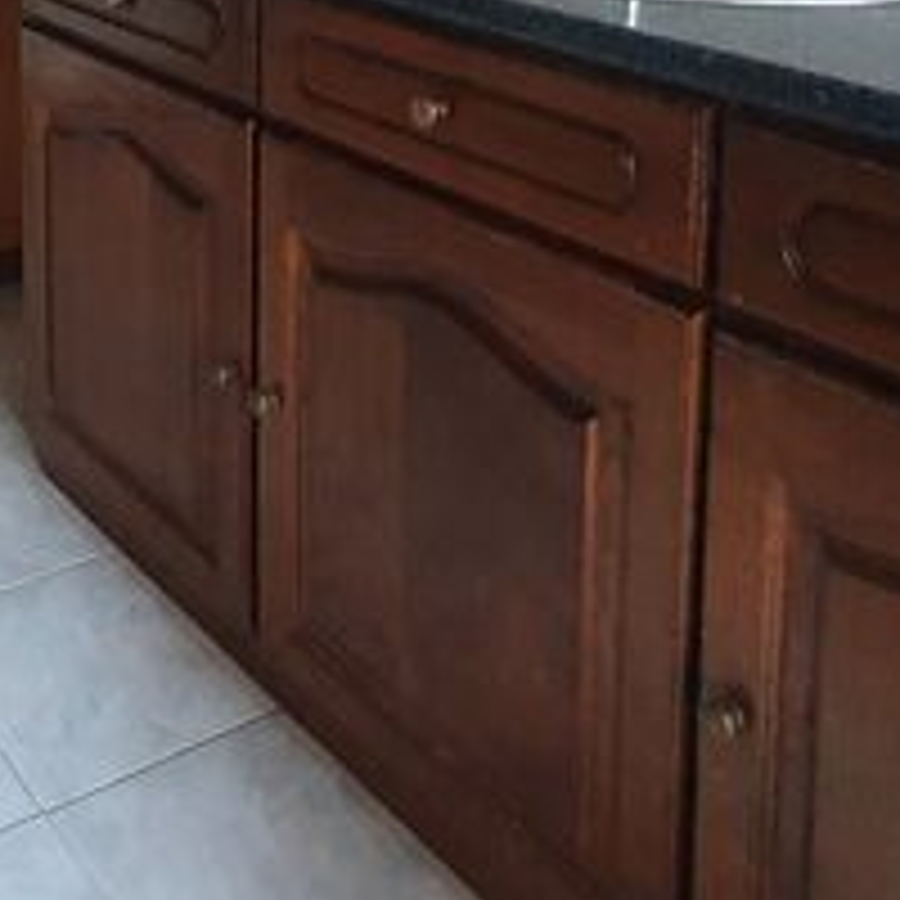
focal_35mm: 46
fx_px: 1353
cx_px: -50
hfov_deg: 33.0
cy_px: -162
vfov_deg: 31.3
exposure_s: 1/33
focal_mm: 1.8
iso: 640
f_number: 2.2
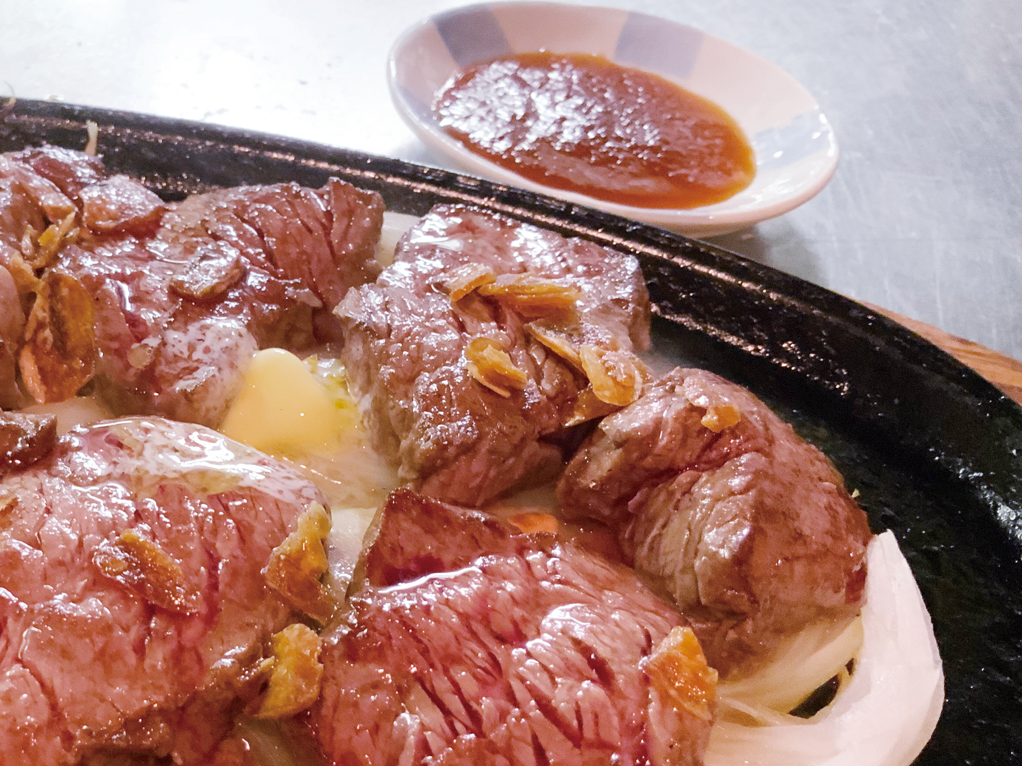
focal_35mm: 50
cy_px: 516
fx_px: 1476
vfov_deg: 28.9
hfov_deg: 36.7
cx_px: 181
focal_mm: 3
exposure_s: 1/40
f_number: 1.8
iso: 320
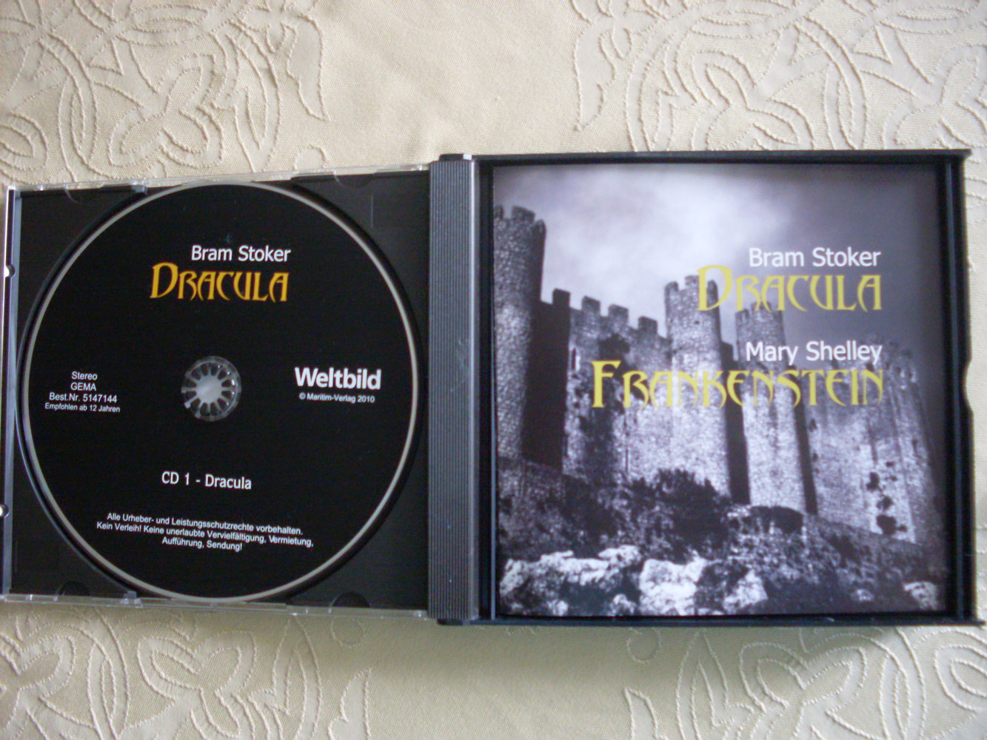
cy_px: 370
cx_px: 494
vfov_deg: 37.7
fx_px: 1084
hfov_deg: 49.0
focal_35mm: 38
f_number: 2.8
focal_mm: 6.3
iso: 200
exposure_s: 1/15
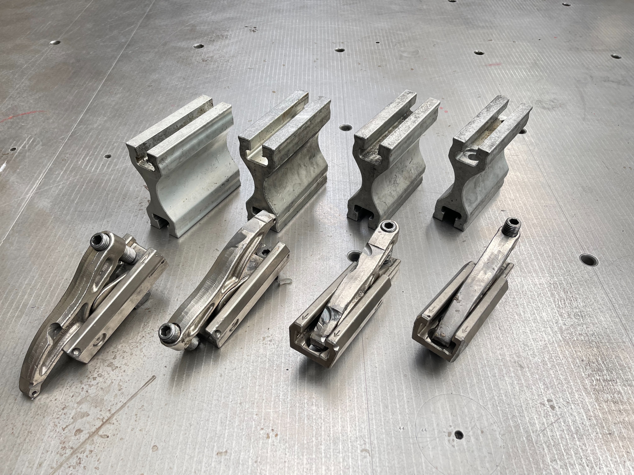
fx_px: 476
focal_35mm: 26
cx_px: 317
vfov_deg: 53.1
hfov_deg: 67.3
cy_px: 238
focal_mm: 5.1
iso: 64
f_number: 1.6
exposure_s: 1/121
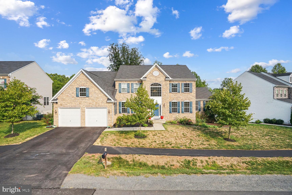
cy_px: 98
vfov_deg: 70.4
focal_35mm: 17
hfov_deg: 93.3
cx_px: 146
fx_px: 138
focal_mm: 17
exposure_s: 1/1600
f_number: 9
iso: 800
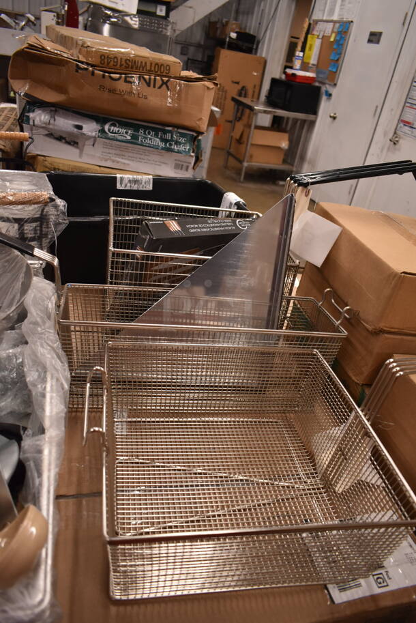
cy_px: 312
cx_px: 208
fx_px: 467
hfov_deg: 48.0
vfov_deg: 67.3
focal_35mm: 27
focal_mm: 18
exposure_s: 1/125
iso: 1000
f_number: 3.5
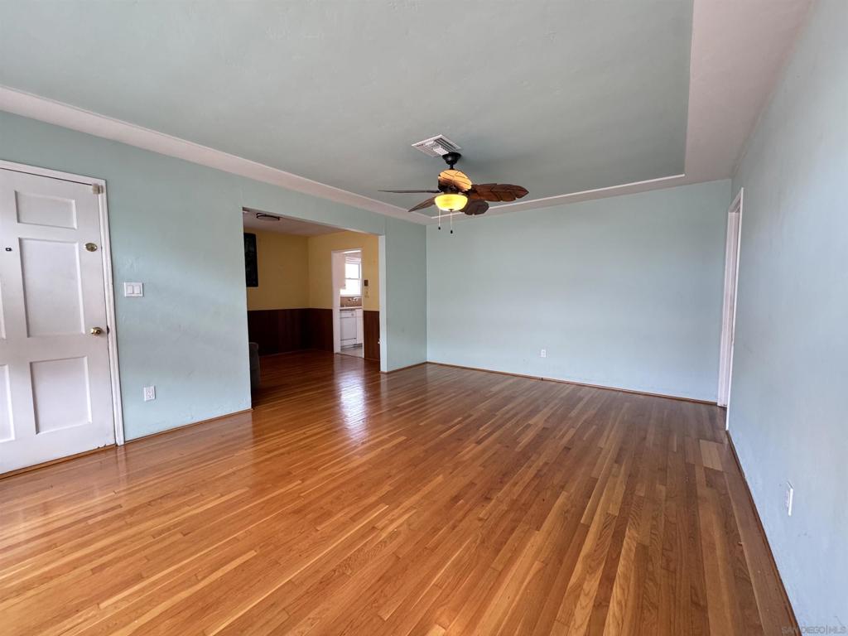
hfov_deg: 102.1
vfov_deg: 85.7
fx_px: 343
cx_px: 424
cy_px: 318
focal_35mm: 14
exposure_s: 1/60
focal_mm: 2.22
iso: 400
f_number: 2.2
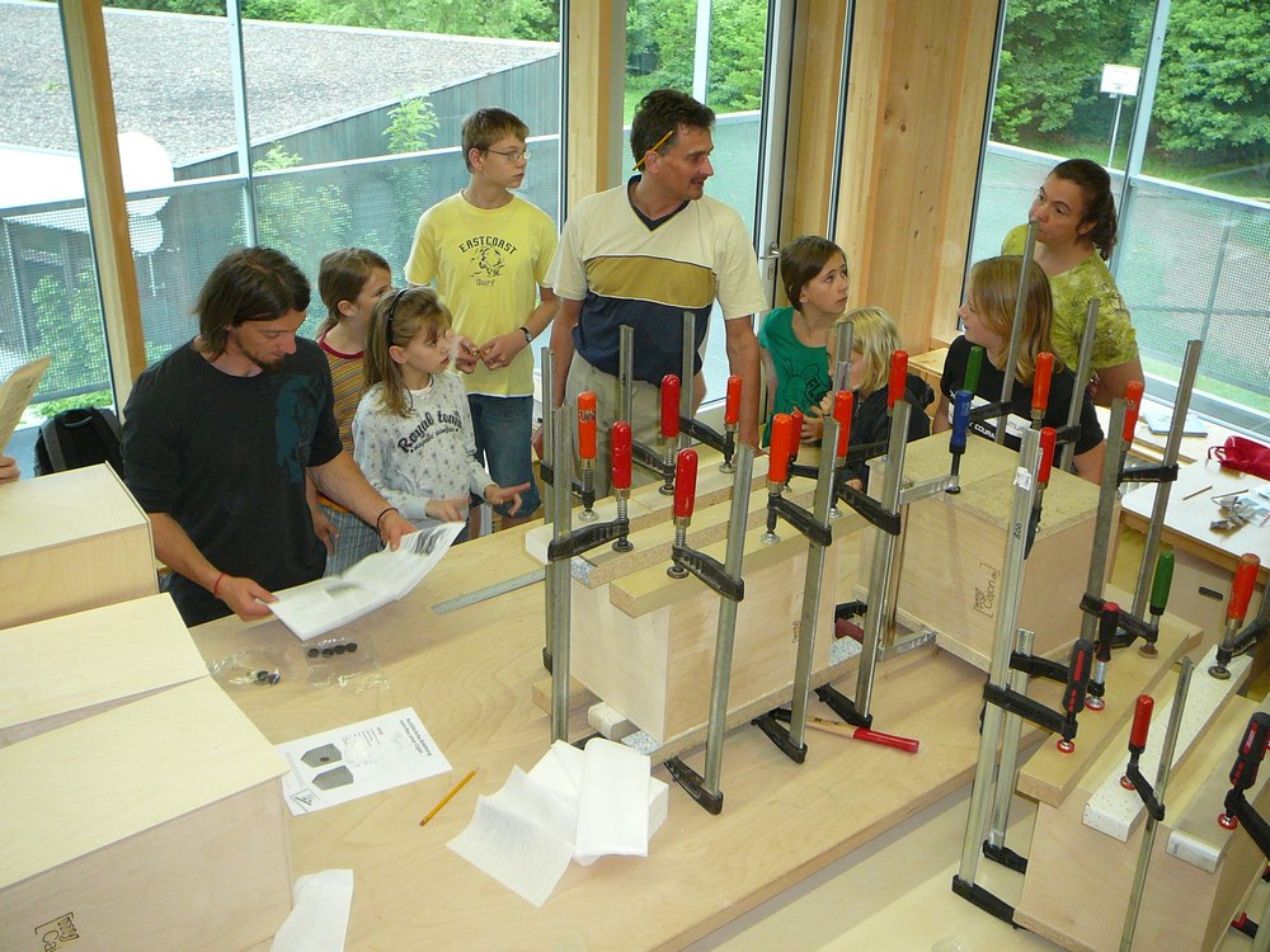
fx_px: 1284
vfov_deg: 40.7
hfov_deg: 52.6
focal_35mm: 35
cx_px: 635
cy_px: 476
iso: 160
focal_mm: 5.2
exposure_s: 1/30
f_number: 2.8
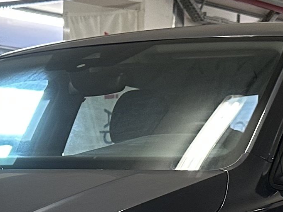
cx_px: 9
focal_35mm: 142
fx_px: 1161
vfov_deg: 9.9
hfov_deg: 13.7
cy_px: 379
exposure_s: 1/50
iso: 250
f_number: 1.78
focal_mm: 6.86
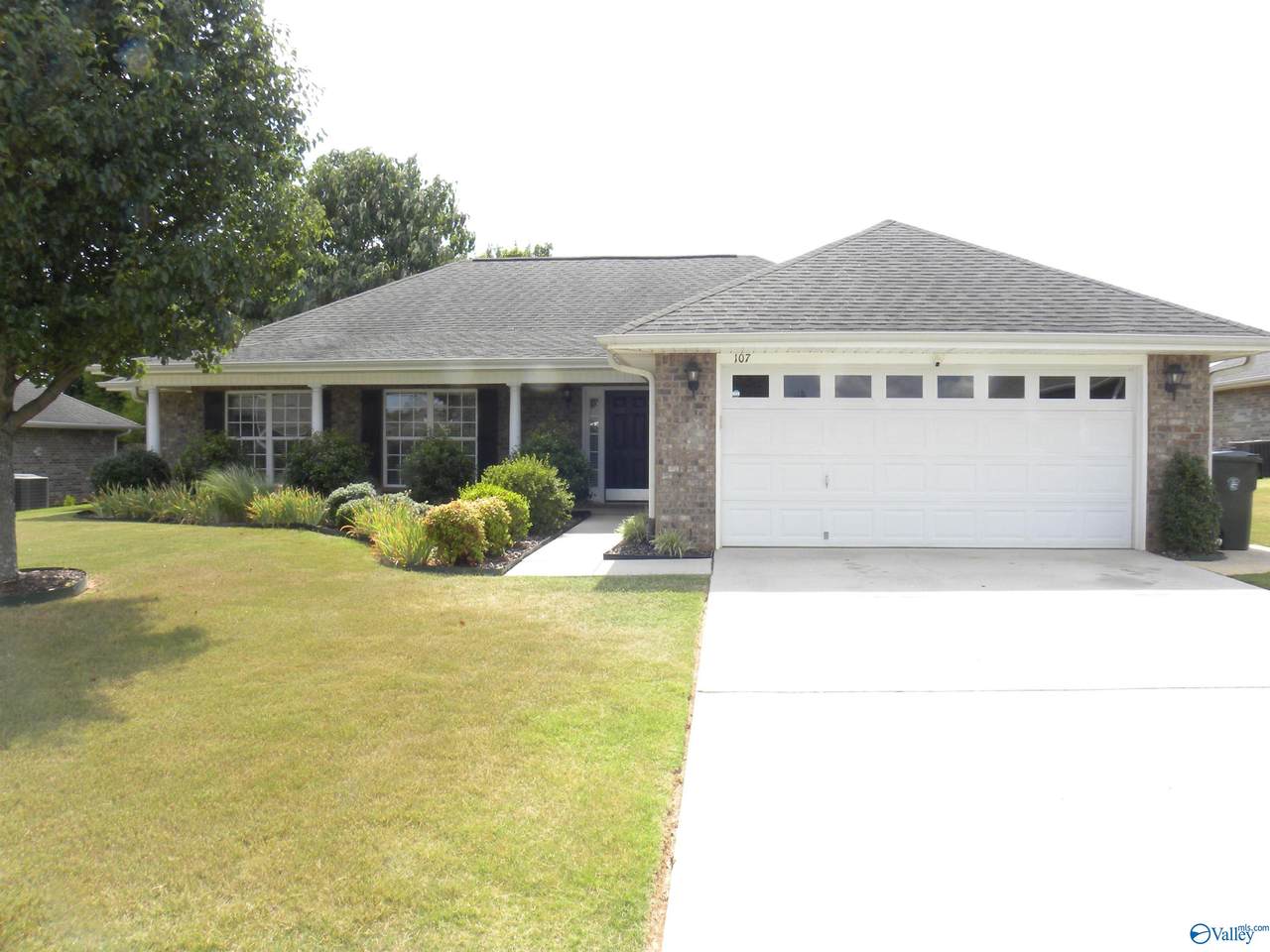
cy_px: 476
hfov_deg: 67.3
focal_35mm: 26
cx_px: 635
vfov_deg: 53.1
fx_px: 954
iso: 64
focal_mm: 4.6
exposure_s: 1/60
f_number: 8
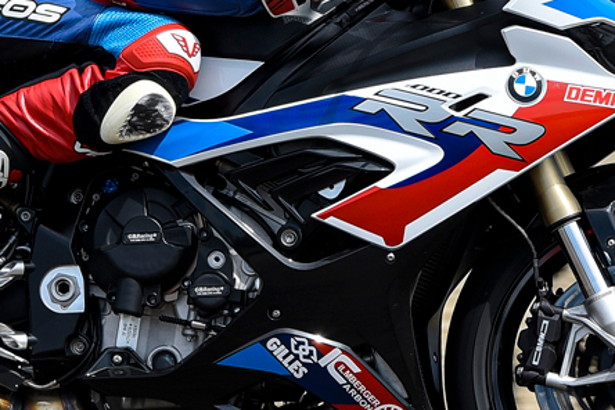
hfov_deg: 2.2
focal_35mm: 947
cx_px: 229
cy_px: 139
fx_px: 16177
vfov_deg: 1.5
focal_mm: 280
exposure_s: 1/250
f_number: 9
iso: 125
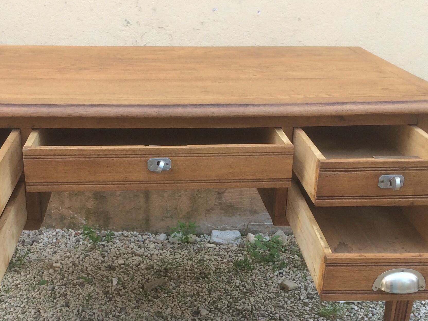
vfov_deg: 24.9
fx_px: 705
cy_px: 286
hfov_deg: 33.7
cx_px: 181
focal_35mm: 57
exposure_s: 1/163
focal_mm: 4.15
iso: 32
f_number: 2.2
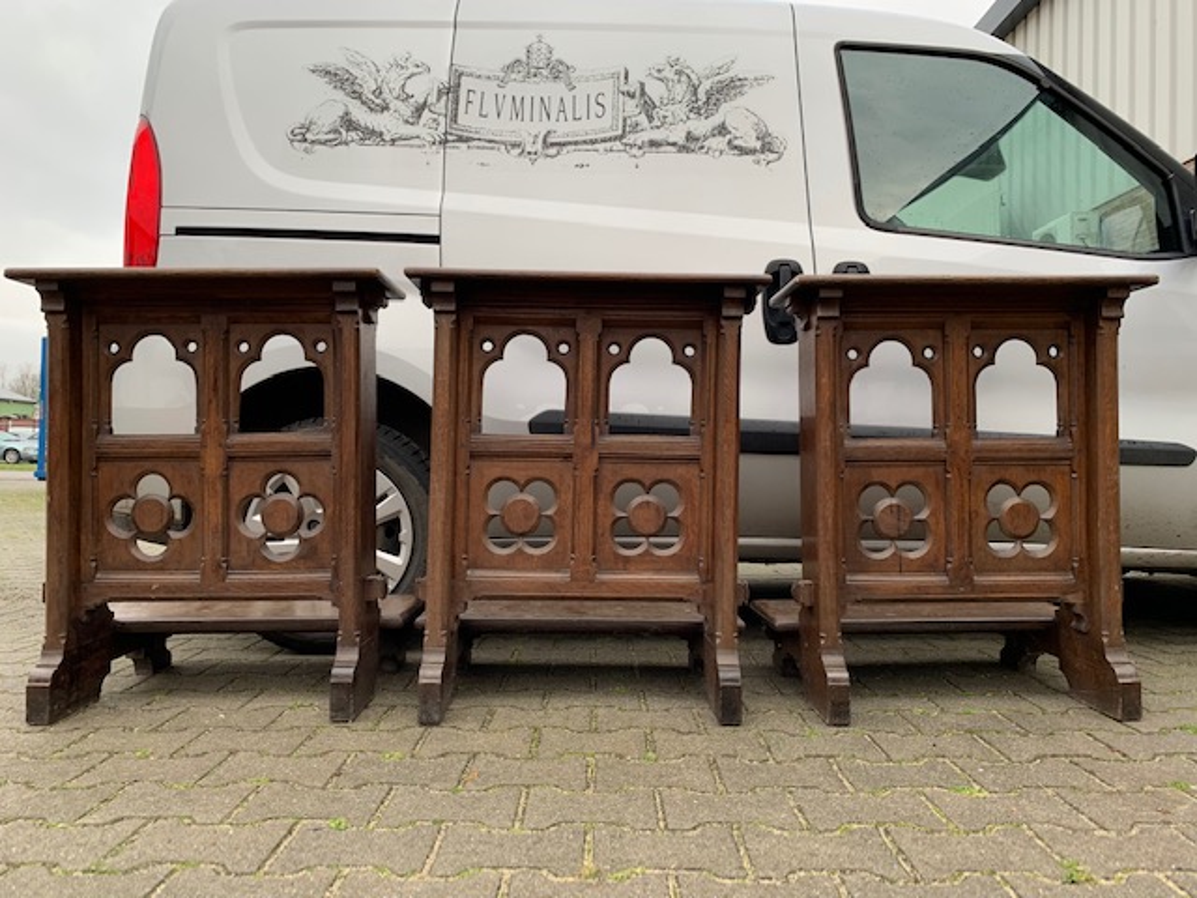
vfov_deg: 53.1
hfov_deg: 67.3
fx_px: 899
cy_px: 449
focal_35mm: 26
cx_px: 598
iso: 50
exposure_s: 1/121
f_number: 1.8
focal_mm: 4.25
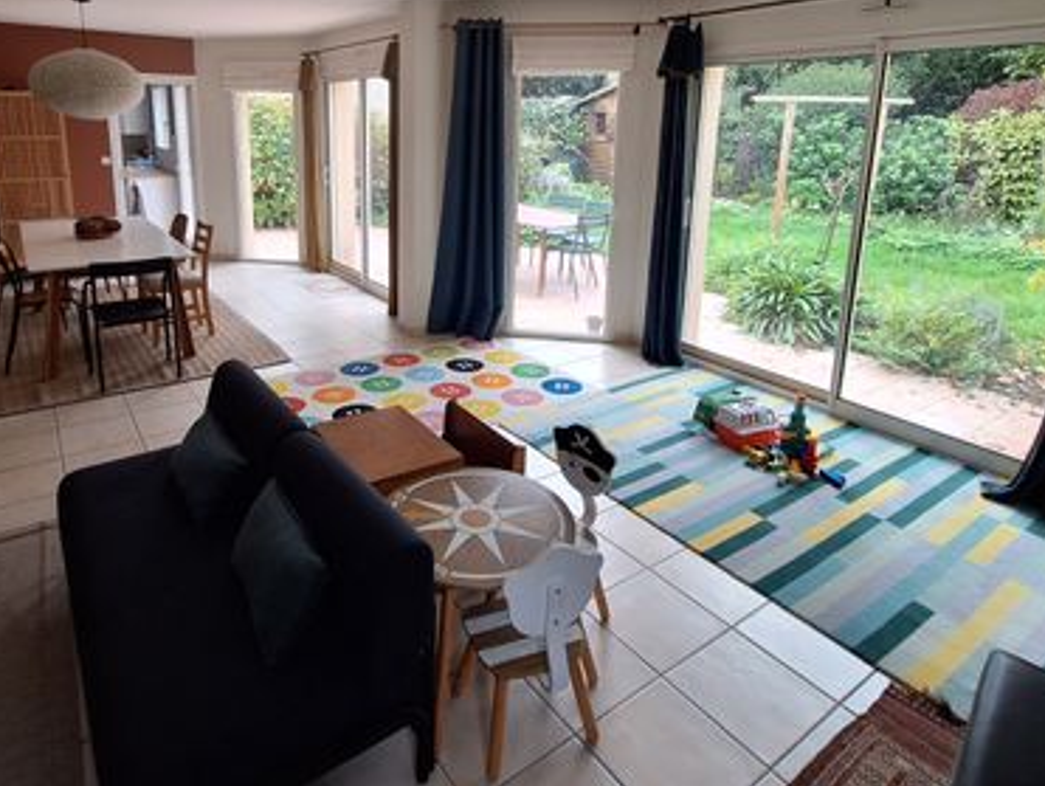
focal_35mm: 21
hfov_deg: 78.7
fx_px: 635
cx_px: 468
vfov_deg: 61.7
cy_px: 251
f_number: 2.2
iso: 64
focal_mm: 1.74
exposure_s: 1/50
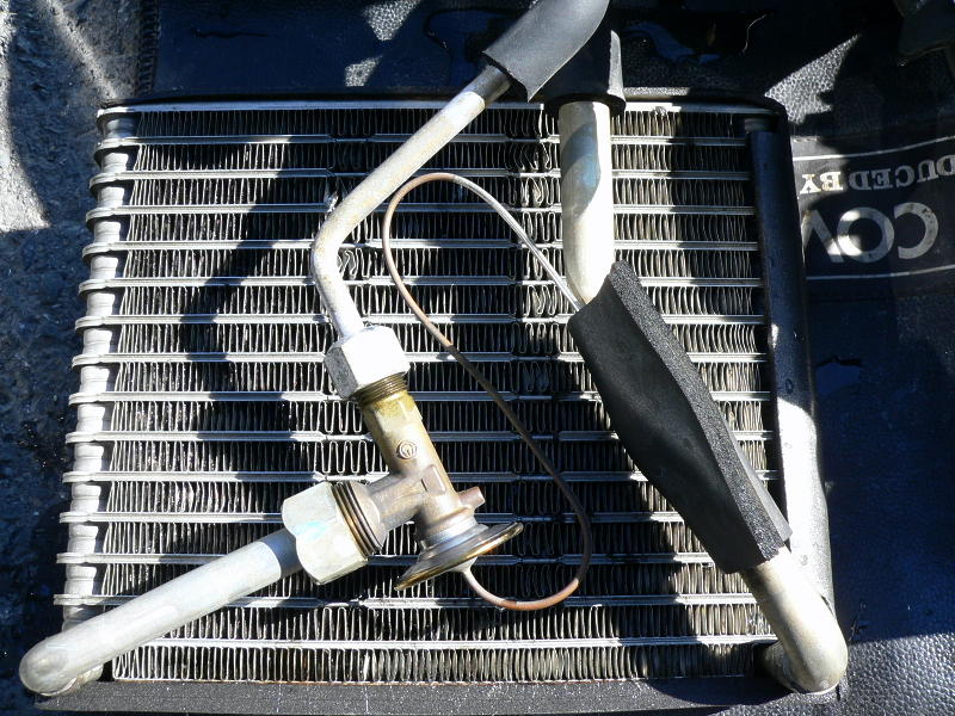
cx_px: 478
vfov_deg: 39.7
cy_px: 358
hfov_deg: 51.4
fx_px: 993
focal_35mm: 36
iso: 80
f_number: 4
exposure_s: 1/160
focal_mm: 6
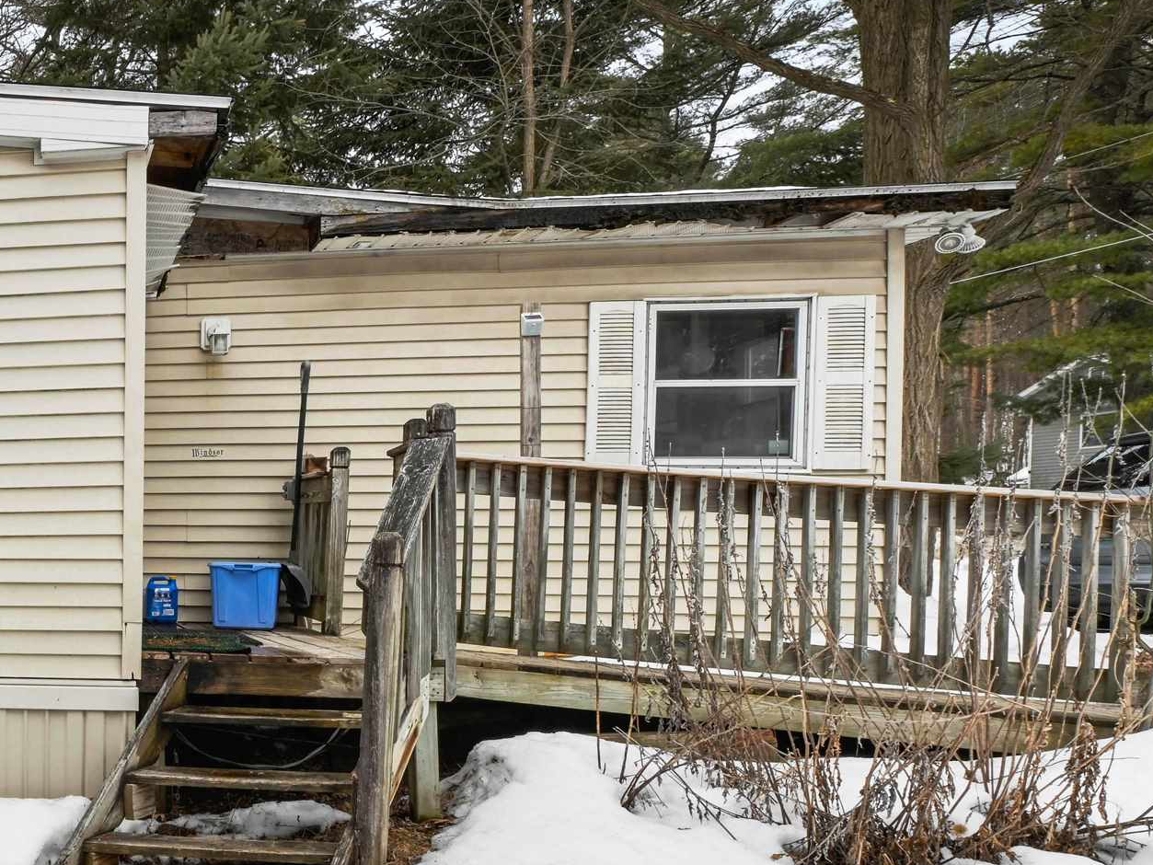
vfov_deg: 42.0
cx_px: -206
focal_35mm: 33
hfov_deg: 40.4
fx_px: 1099
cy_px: 623
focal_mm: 14
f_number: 14
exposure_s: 1/100
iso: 400
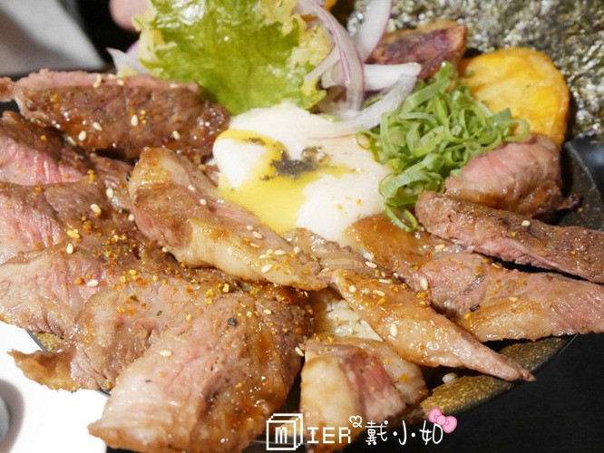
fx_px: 908
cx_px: 302
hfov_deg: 36.8
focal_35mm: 52
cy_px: 226
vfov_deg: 28.1
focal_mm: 26
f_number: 5.3
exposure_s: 1/15
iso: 3200
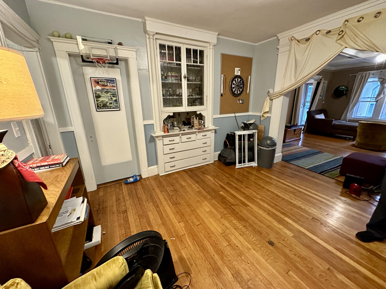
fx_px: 156
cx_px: 193
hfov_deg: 102.1
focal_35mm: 14
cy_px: 144
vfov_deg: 85.7
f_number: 2.2
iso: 800
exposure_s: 1/60
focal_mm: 2.22
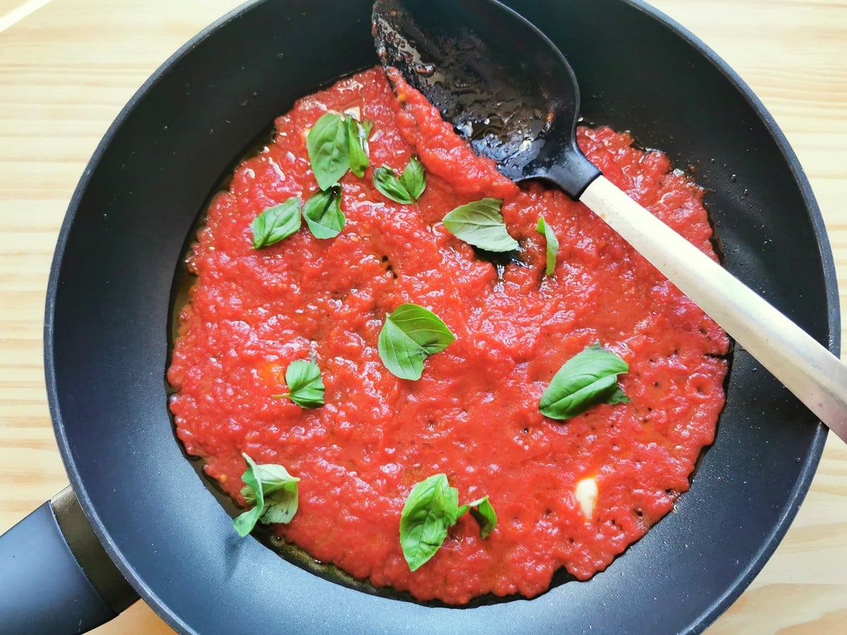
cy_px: 318
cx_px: 424
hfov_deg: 65.3
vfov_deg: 51.4
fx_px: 661
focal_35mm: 27
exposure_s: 1/100
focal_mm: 5.56
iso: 200
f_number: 1.6
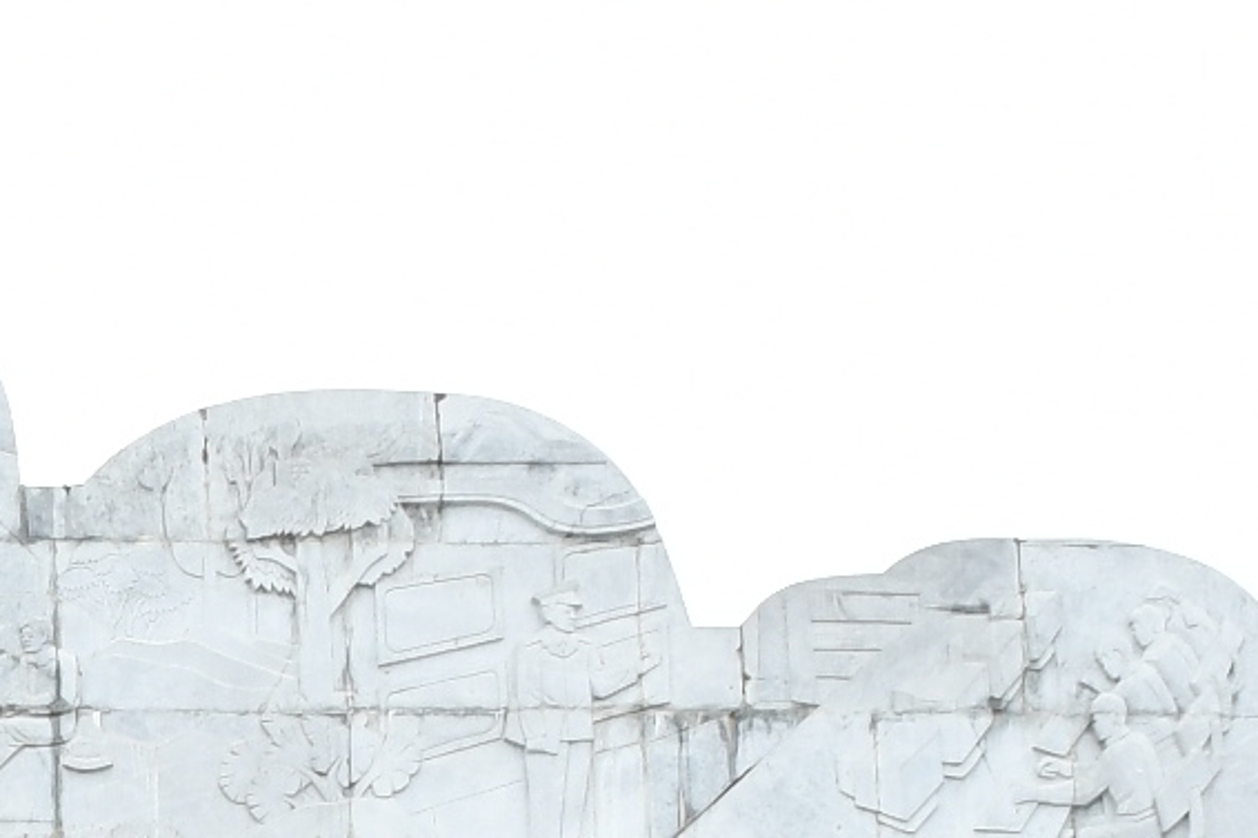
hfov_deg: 10.5
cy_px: 1194
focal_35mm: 192
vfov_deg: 7.1
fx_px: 6707
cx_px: -220
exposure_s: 1/200
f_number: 9
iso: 400
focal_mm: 26
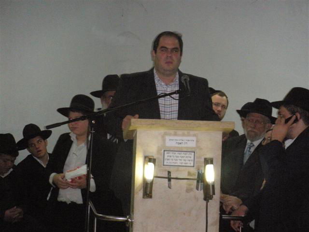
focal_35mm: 103
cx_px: 154
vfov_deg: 14.4
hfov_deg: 19.1
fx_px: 919
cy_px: 116
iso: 753
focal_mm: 17.1
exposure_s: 1/60
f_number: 4.8
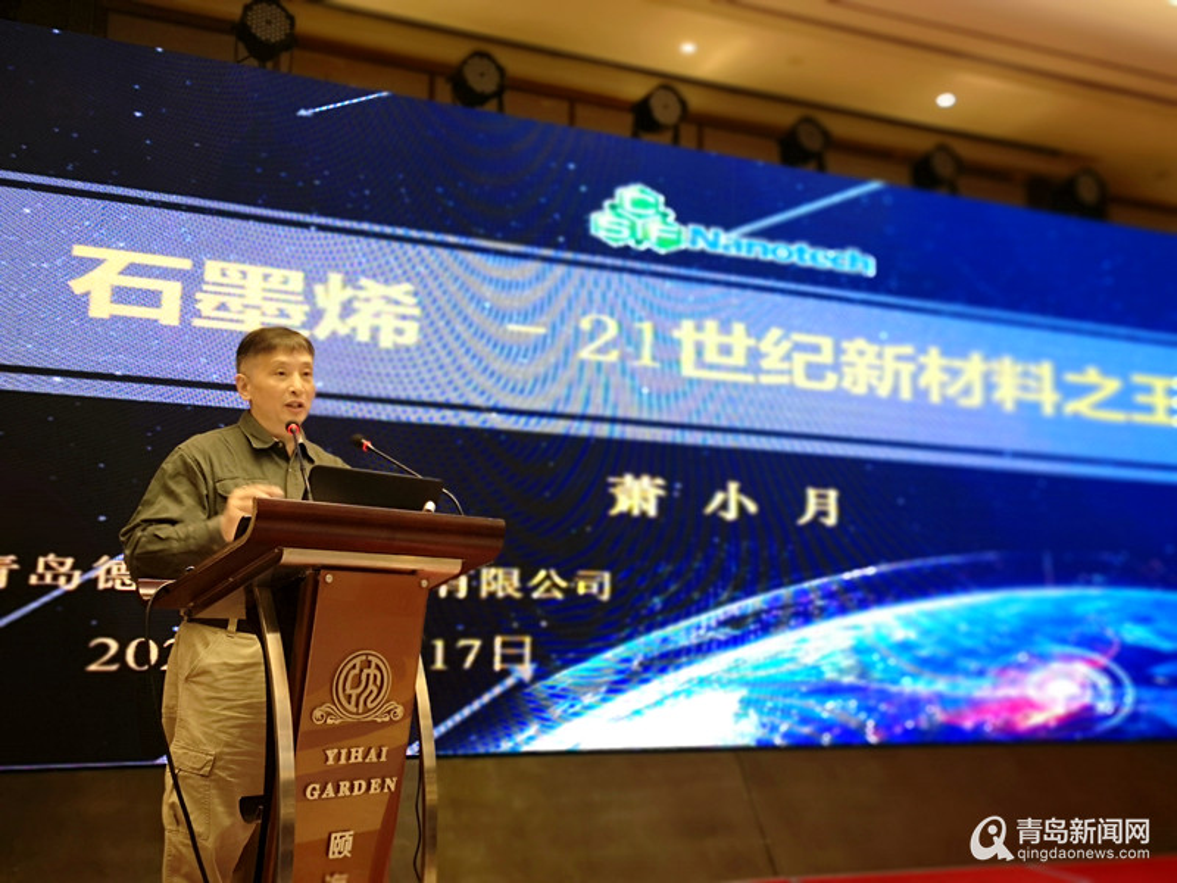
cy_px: 442
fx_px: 1190
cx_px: 588
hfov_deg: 52.6
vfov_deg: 40.7
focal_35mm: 35
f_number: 1.8
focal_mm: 3.95
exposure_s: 1/36
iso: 200
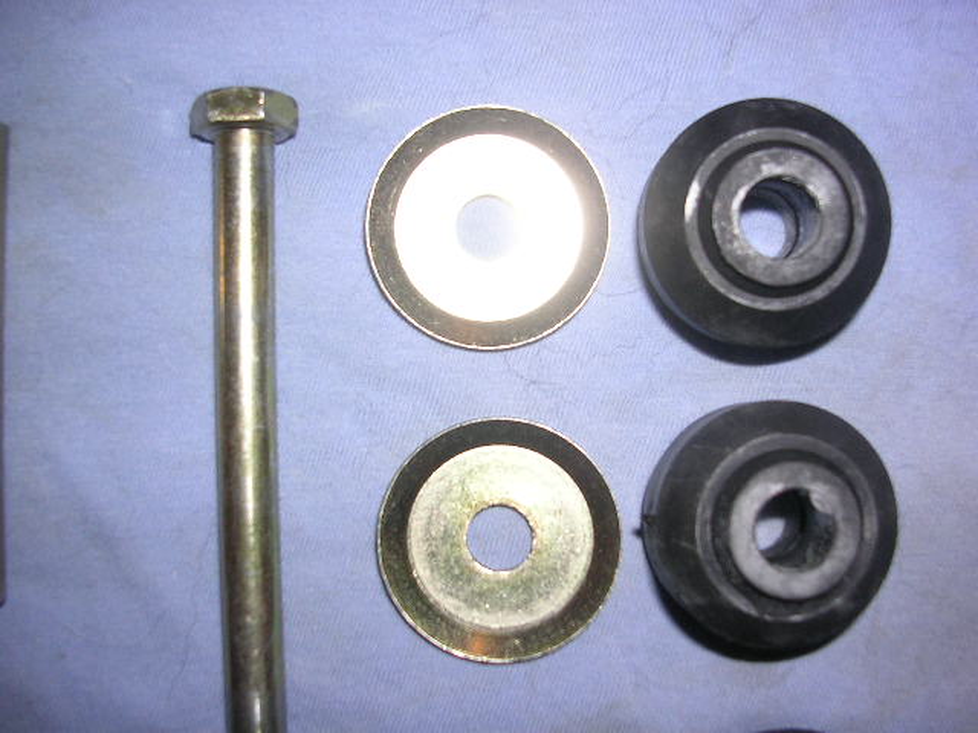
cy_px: 366
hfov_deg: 49.0
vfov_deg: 37.7
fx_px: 1074
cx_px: 489
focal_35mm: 38
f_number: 2.8
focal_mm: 5.8
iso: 50
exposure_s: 1/60.1
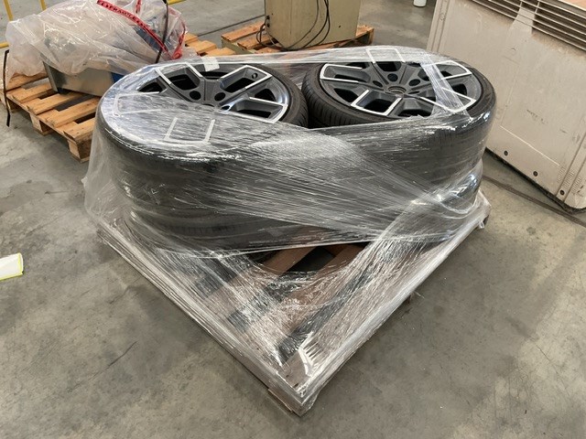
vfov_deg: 48.2
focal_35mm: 29
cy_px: 220
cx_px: 293
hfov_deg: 61.7
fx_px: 491
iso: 64
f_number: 1.8
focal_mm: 3
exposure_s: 1/60
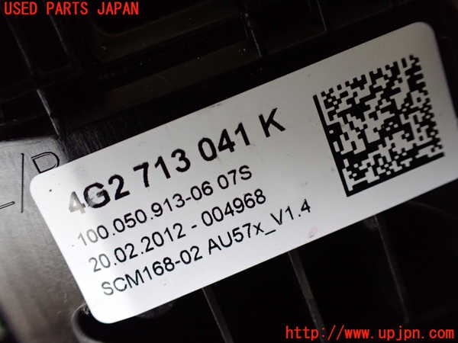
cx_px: 229
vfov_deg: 46.8
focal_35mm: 30
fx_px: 397
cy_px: 172
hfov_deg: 60.0
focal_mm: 5.4
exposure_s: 1/125
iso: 800
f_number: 2.3
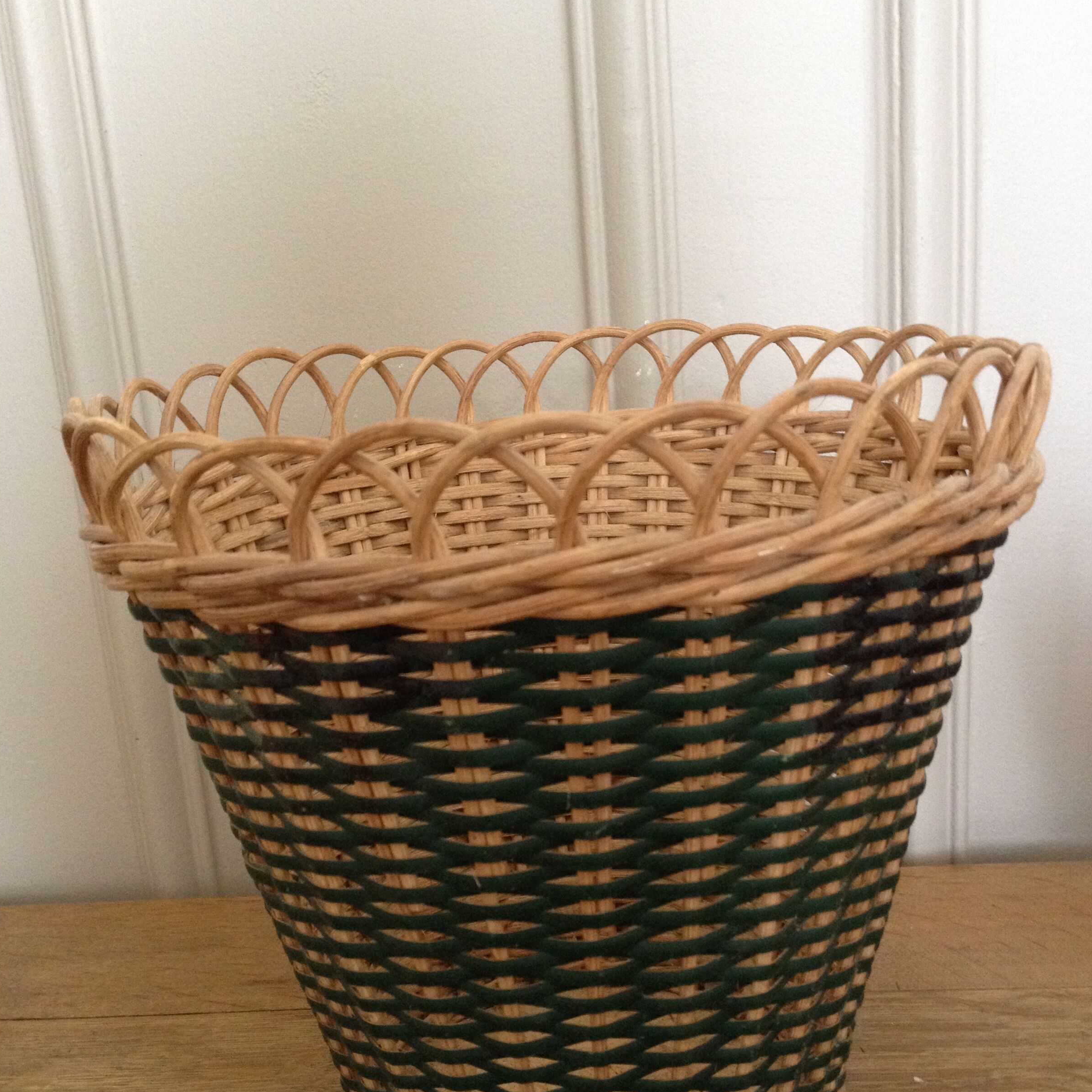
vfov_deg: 39.7
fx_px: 1499
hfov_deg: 40.0
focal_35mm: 42
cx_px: 550
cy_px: 695
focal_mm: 4.28
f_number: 2.4
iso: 320
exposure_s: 1/20
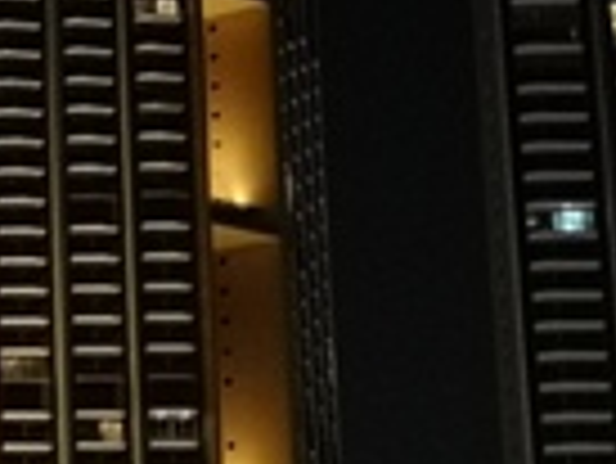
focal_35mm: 181
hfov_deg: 10.4
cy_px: 338
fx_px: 3224
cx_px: -409
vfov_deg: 8.2
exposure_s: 1/20
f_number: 1.8
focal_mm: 3.95
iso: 640
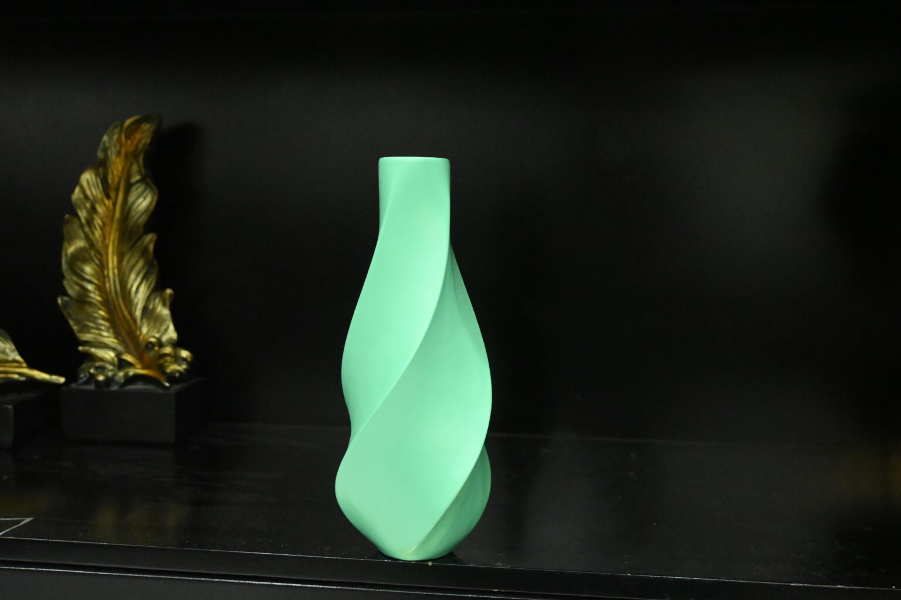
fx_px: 1089
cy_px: 300
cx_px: 450
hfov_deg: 45.0
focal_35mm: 44
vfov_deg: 30.8
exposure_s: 1/100
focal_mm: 29
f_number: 4.8
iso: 8000
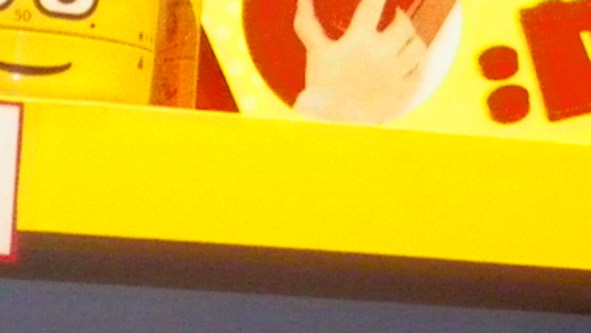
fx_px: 3747
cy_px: 930
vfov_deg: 4.9
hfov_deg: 8.9
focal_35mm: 239
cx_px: -155
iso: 400
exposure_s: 1/50
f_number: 3.5
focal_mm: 6.3
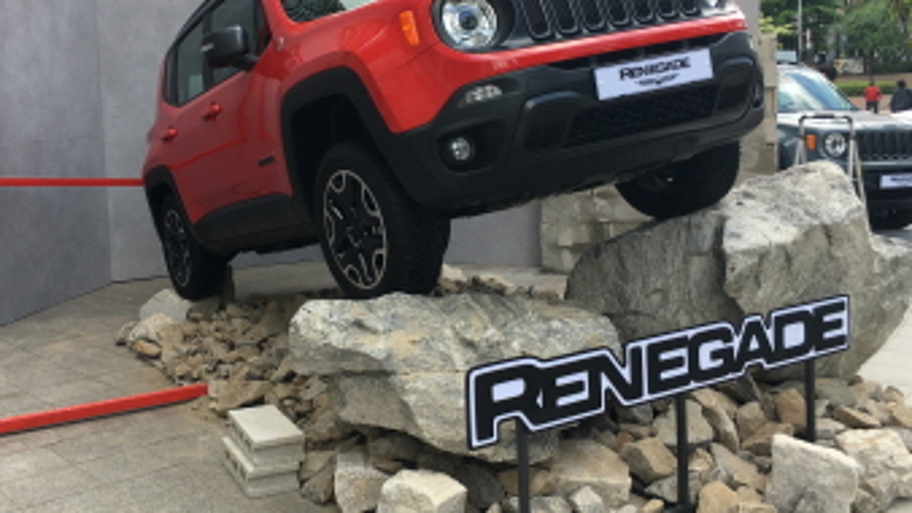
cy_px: 182
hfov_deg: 48.1
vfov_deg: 28.2
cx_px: 375
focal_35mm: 42
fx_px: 1016
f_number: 2.2
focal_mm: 4.15
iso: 25
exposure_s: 1/221
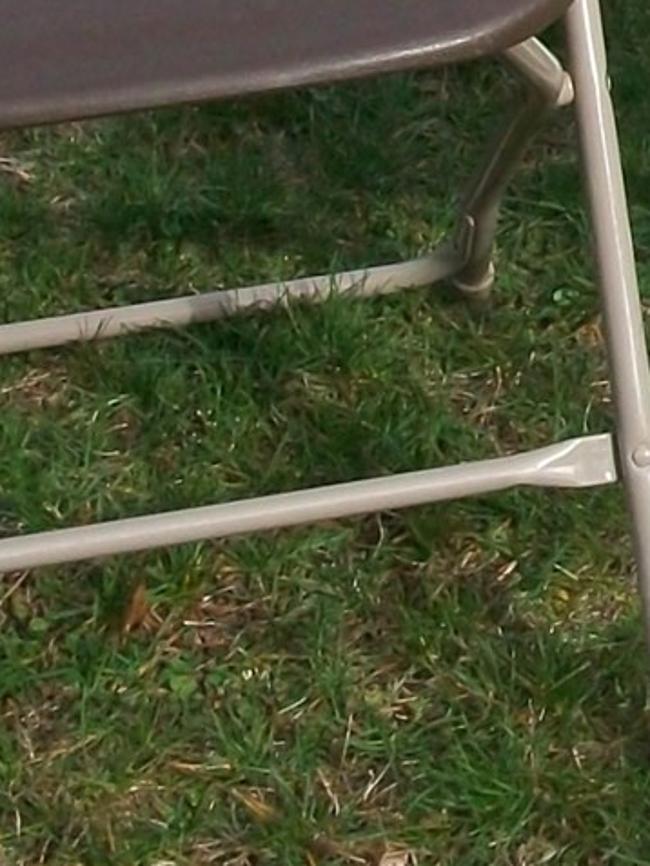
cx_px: 1160
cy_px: -276
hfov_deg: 9.7
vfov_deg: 13.0
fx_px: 3654
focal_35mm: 146
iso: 80
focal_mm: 5.7
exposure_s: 1/250
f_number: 5.5
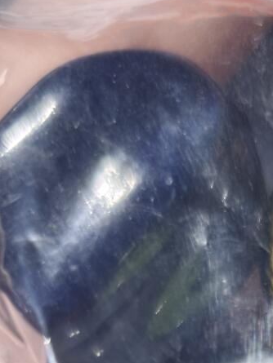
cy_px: 646
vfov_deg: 17.3
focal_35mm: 93
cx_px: 302
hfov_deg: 15.5
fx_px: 977
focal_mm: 5.6
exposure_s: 1/170
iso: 71
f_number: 1.57
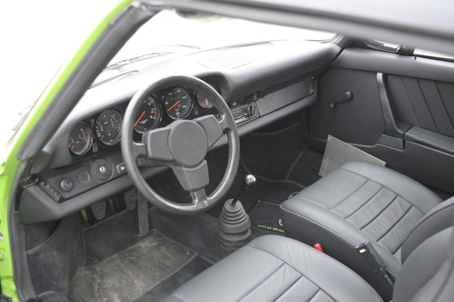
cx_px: 227
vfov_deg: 33.3
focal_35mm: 40
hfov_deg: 48.5
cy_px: 151
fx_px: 504
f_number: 2.8
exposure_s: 1/30
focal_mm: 40
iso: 200
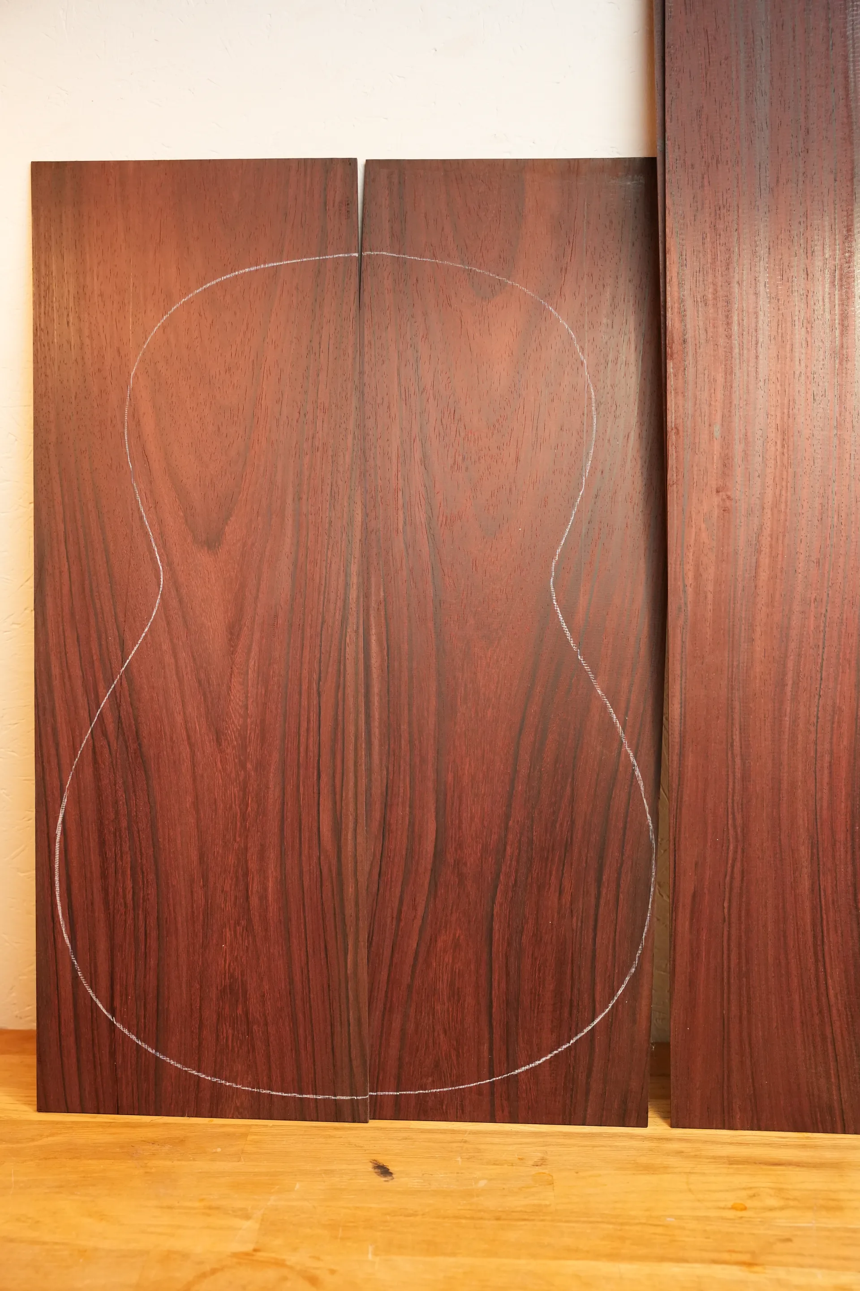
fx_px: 1412
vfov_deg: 49.1
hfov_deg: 33.9
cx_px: 430
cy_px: 646
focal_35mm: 39
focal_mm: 39.4
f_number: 4.5
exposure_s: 1/400
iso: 4000
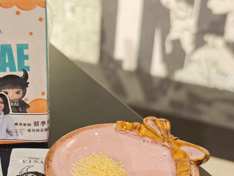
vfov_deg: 25.4
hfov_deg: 33.4
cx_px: 73
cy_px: 128
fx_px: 385
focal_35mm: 57
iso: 250
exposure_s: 1/60
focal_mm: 8.72
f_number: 1.63
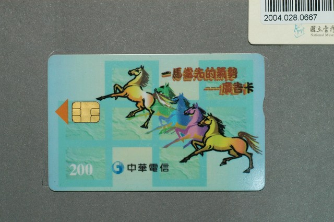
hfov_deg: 22.6
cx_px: 167
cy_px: 111
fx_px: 834
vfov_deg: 15.1
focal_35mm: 90
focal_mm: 60
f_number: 6.3
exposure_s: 1/30
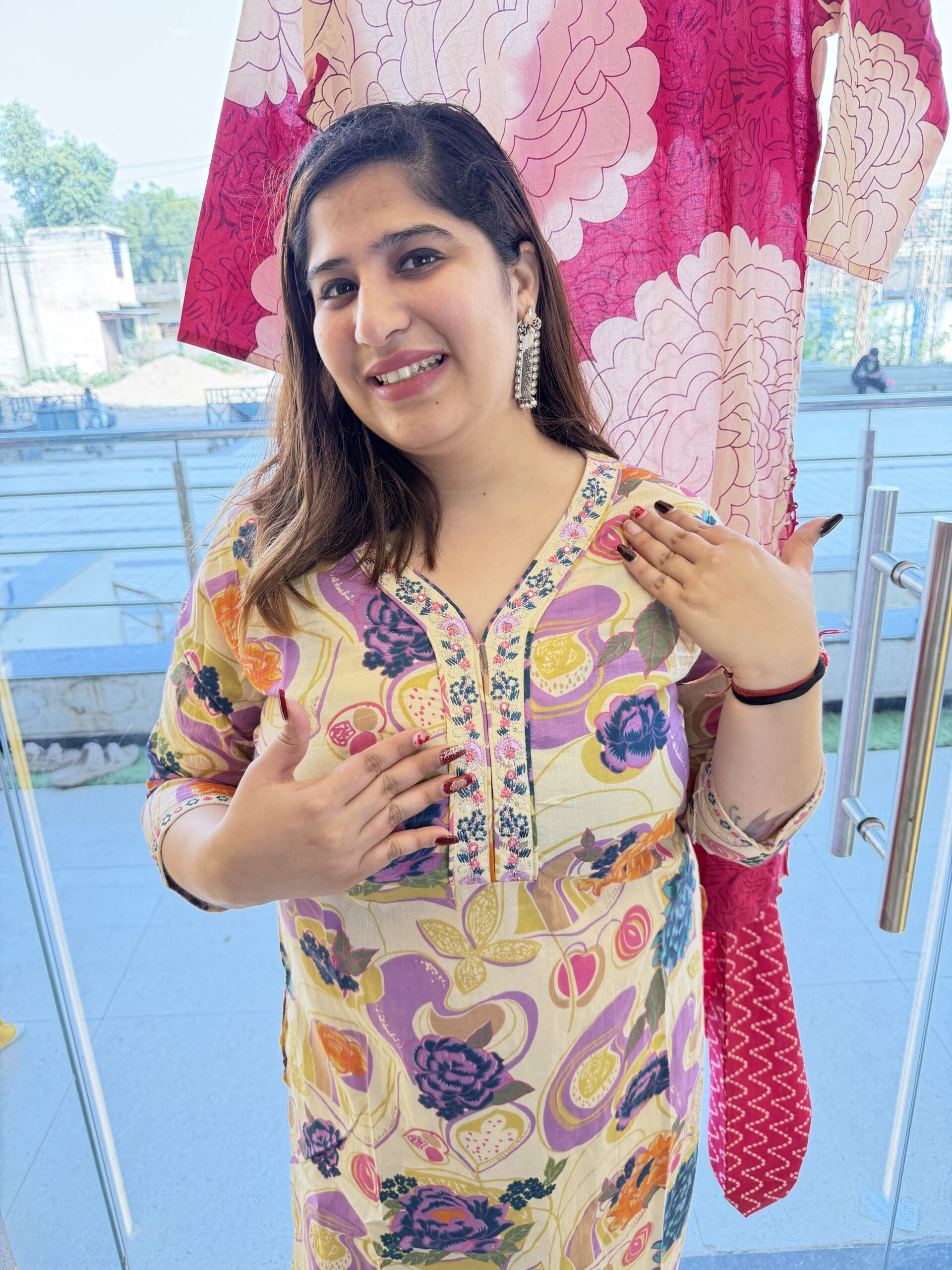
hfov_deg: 56.8
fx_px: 880
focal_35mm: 24
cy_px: 635
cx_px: 476
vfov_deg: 71.6
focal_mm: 6.76
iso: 80
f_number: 1.78
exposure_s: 1/100
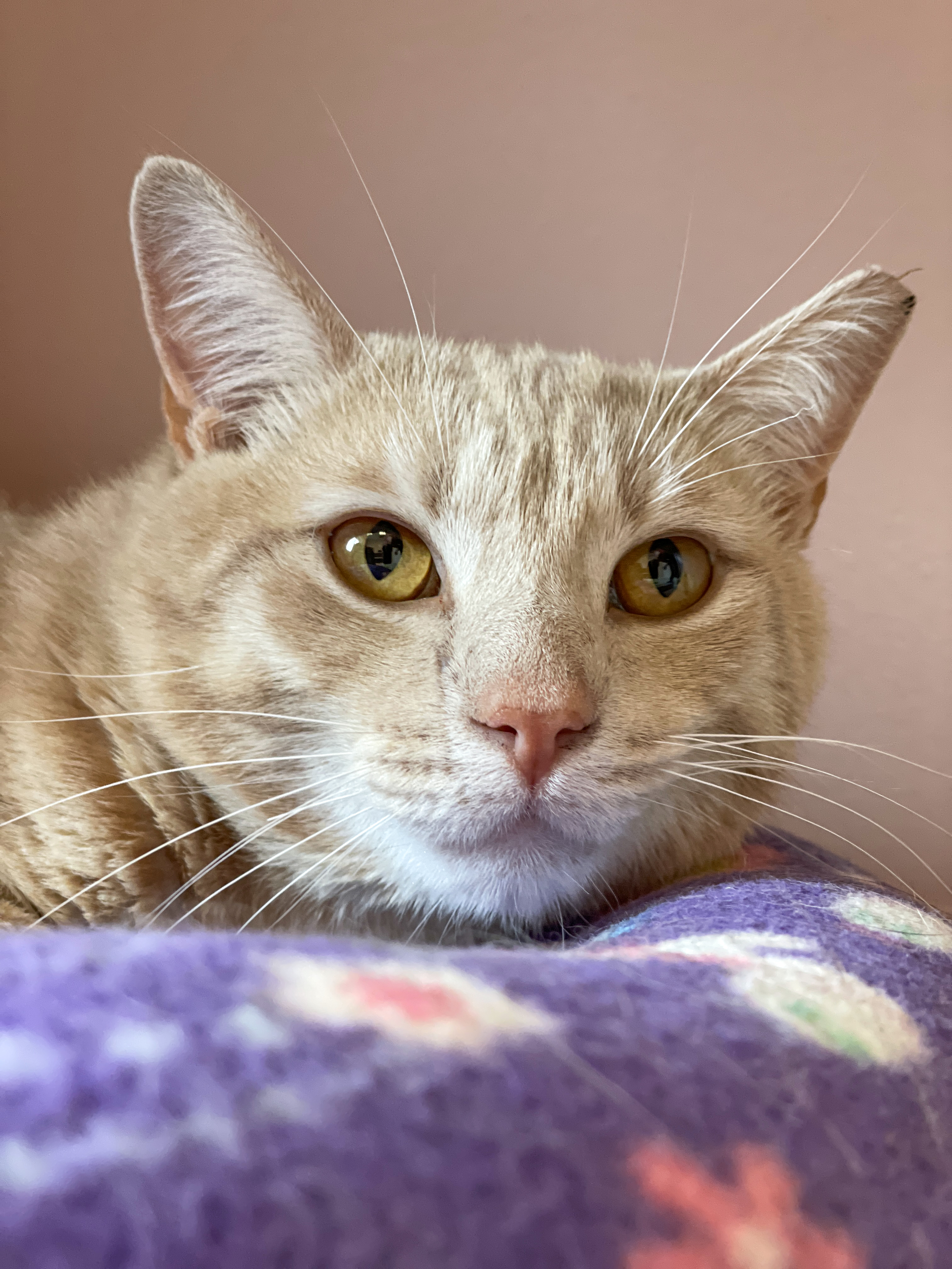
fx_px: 1907
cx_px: 476
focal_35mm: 52
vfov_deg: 36.8
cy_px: 634
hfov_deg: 28.0
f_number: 2
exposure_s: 1/66
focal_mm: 6
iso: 200
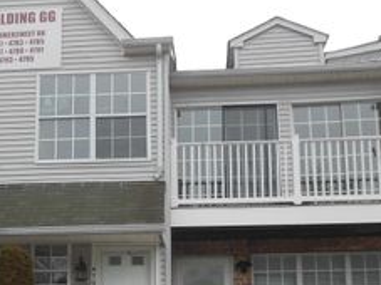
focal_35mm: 55
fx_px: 605
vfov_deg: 25.7
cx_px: 136
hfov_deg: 34.7
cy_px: 254
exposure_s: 1/250
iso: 125
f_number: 3.2
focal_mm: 4.5
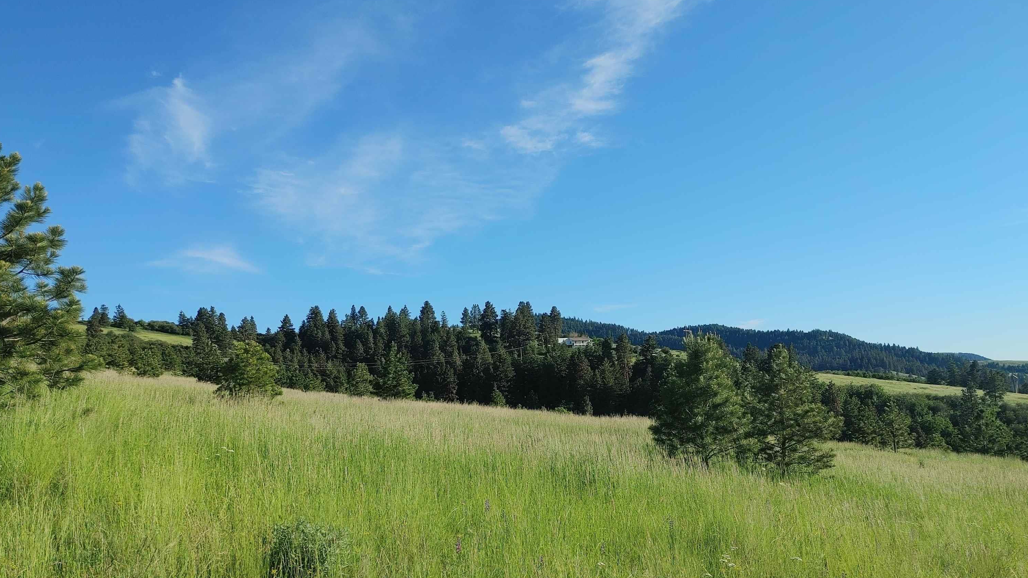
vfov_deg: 39.9
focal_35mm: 29
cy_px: 368
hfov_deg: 66.1
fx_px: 790
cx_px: 522
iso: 50
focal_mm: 4.81
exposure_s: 1/1818
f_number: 1.8
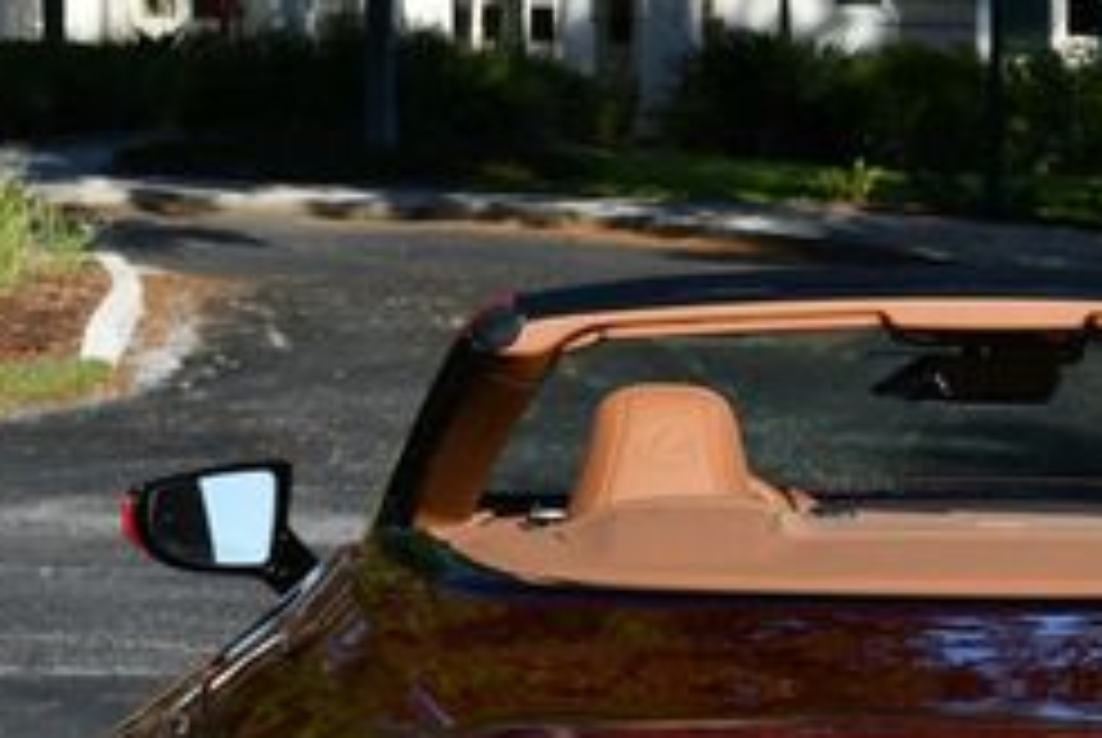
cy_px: 878
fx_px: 5762
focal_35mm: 188
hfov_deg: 10.9
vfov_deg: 7.3
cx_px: 904
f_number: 9
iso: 100
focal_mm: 36
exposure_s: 1/320
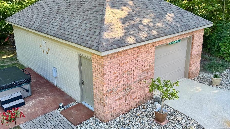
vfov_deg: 34.5
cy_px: 51
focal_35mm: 34
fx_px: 207
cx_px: 100
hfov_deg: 57.8
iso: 64
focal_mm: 6.76
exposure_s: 1/273
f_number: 1.78
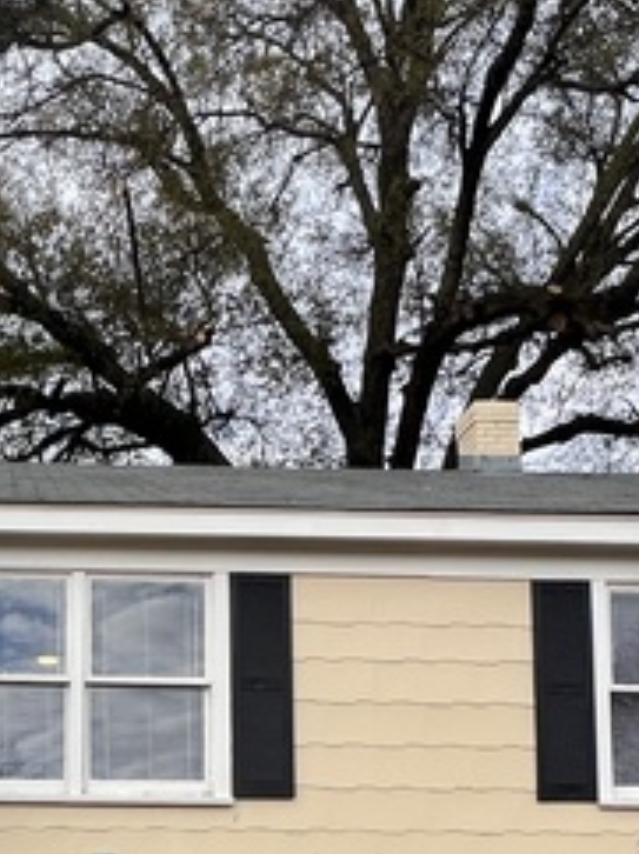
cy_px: 865
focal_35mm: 43
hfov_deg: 31.8
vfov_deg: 38.6
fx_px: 1060
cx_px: 56
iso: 32
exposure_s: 1/630
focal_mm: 1.57
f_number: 1.8
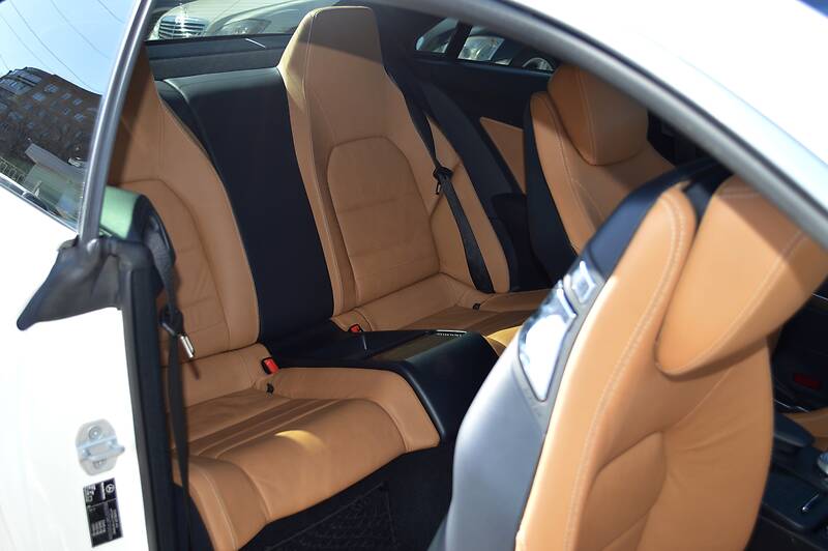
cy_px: 276
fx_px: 896
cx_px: 414
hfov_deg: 49.6
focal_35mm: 39
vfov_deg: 34.2
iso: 110
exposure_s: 1/125
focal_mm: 26
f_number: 4.2
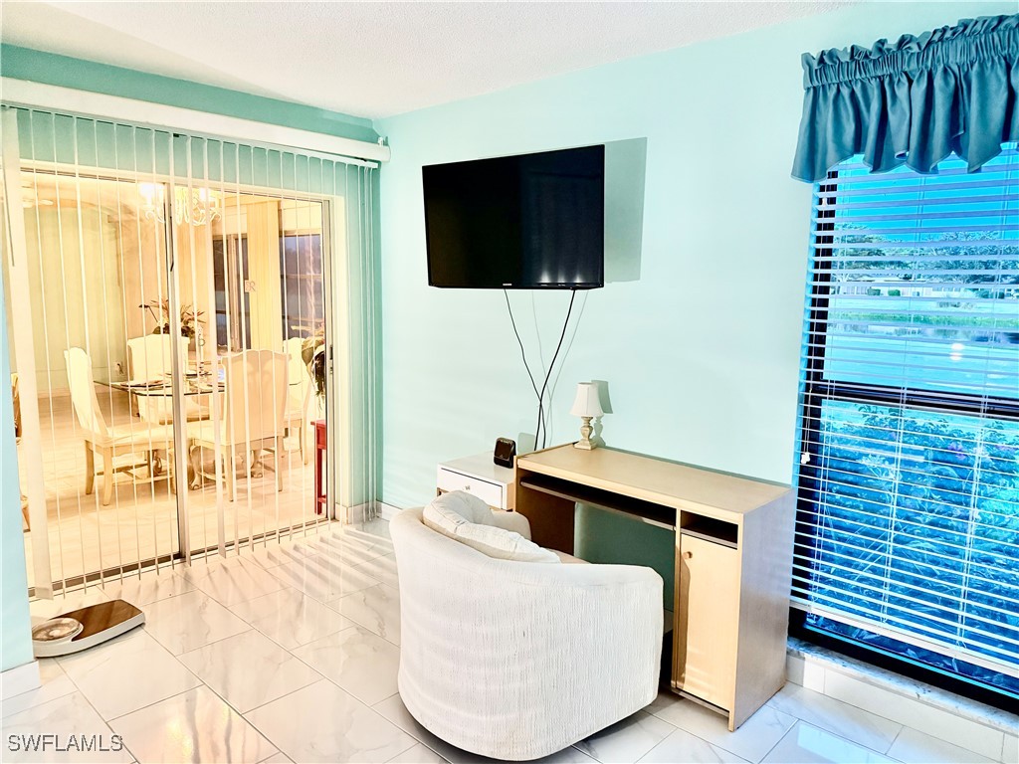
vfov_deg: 56.8
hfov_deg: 71.6
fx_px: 706
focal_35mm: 24
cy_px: 382
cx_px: 510
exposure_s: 1/40
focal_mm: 6.76
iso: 800
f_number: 1.78
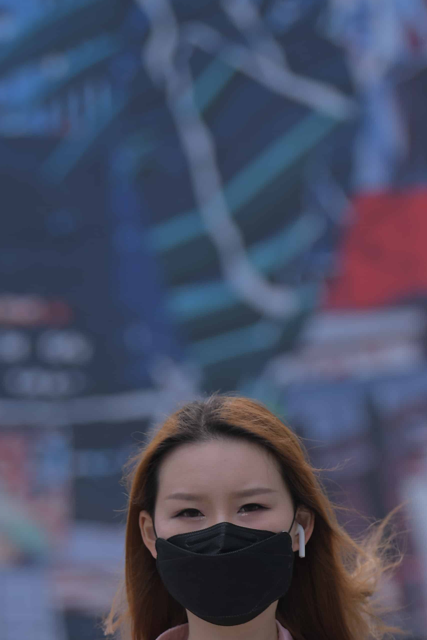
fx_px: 8022
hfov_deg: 3.0
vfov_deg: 4.5
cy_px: 1011
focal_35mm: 451
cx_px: 232
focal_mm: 140
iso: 64
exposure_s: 1/640
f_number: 3.5
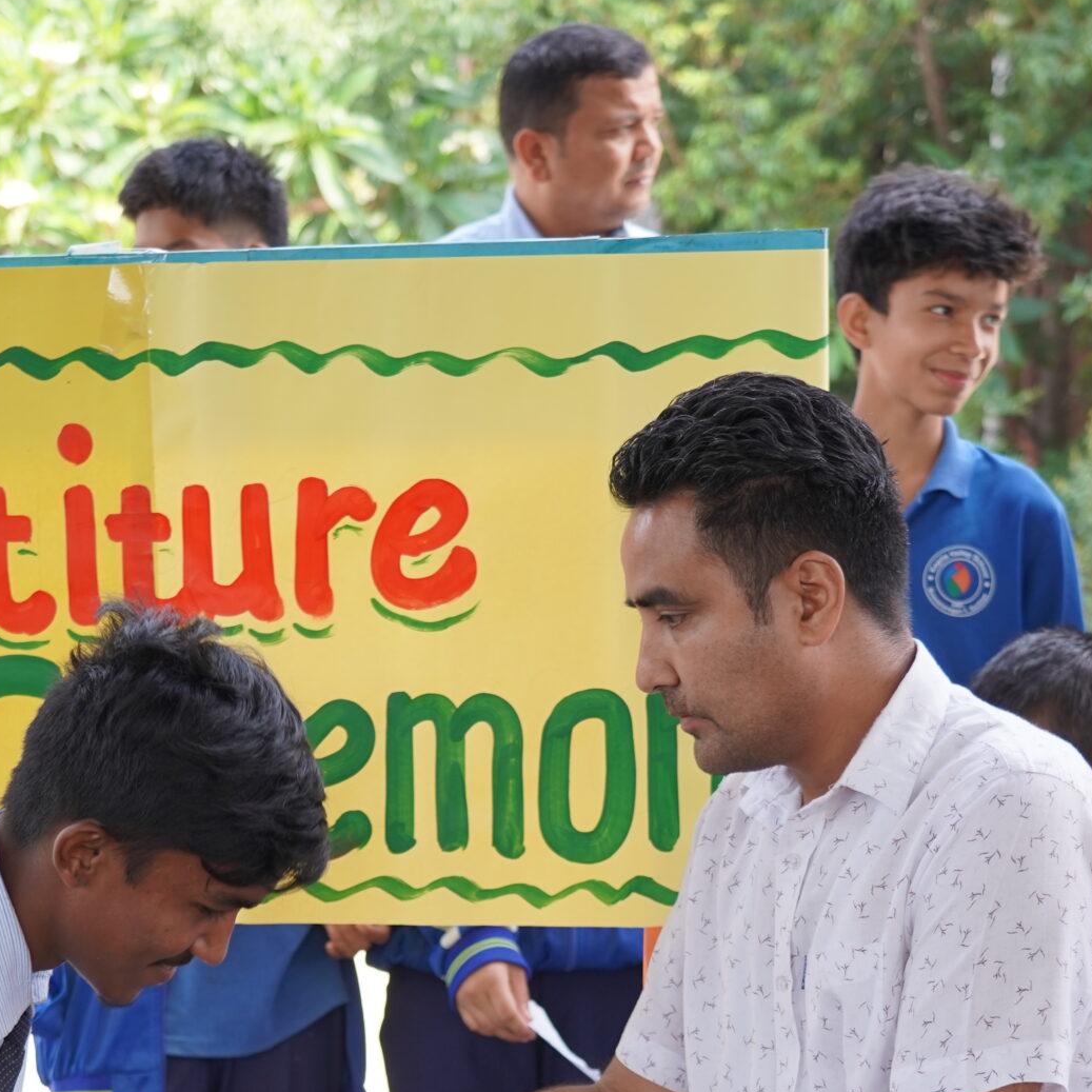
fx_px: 3069
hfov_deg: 20.1
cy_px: 1086
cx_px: 381
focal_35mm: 86
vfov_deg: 19.6
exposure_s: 1/160
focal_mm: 41
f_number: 4
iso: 200
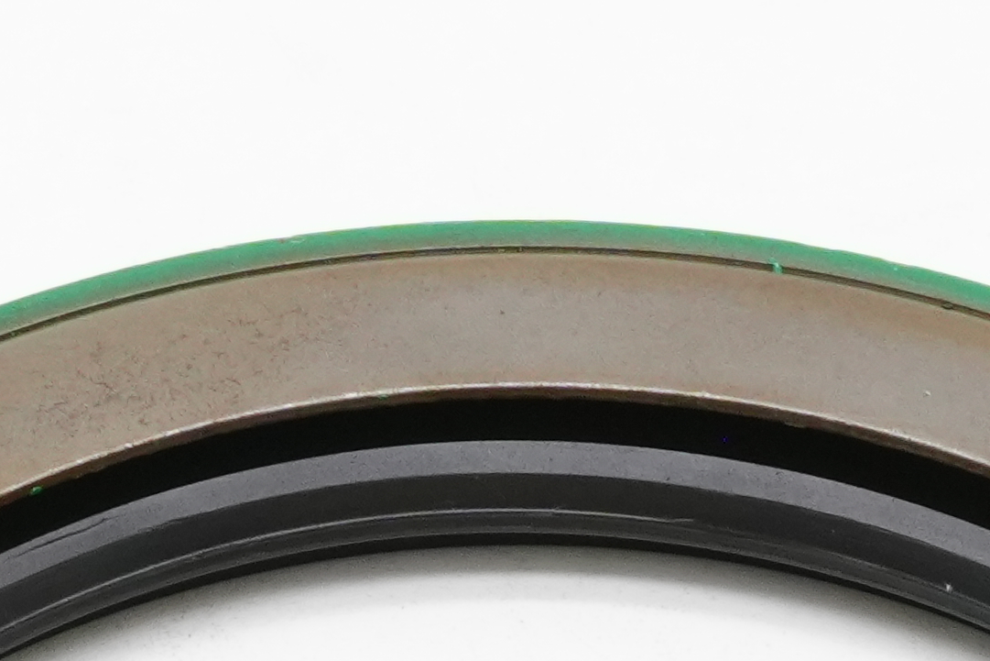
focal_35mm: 275
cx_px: 371
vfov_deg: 4.9
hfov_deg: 7.5
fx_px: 7563
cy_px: 1466
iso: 800
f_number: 11
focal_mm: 32
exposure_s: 1/60
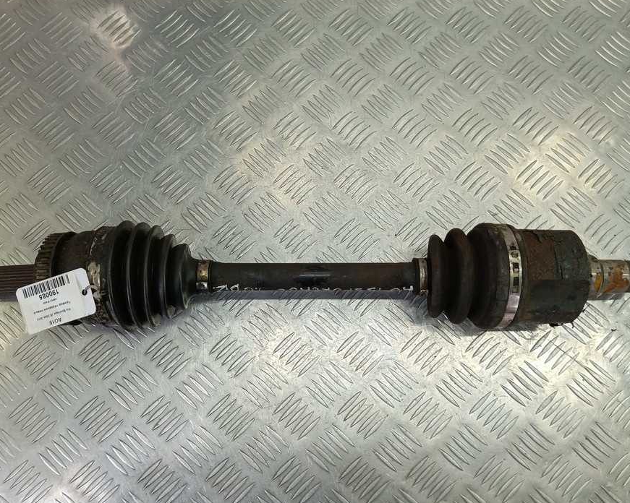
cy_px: 269
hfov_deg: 57.2
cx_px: 311
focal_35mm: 31
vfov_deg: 47.1
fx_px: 578
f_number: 1.6
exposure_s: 1/50
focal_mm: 4.11
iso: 90
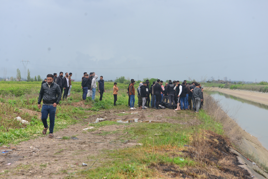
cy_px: 90
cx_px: 134
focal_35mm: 70
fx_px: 521
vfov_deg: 19.5
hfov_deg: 28.8
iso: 400
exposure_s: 1/800
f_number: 5.6
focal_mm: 70
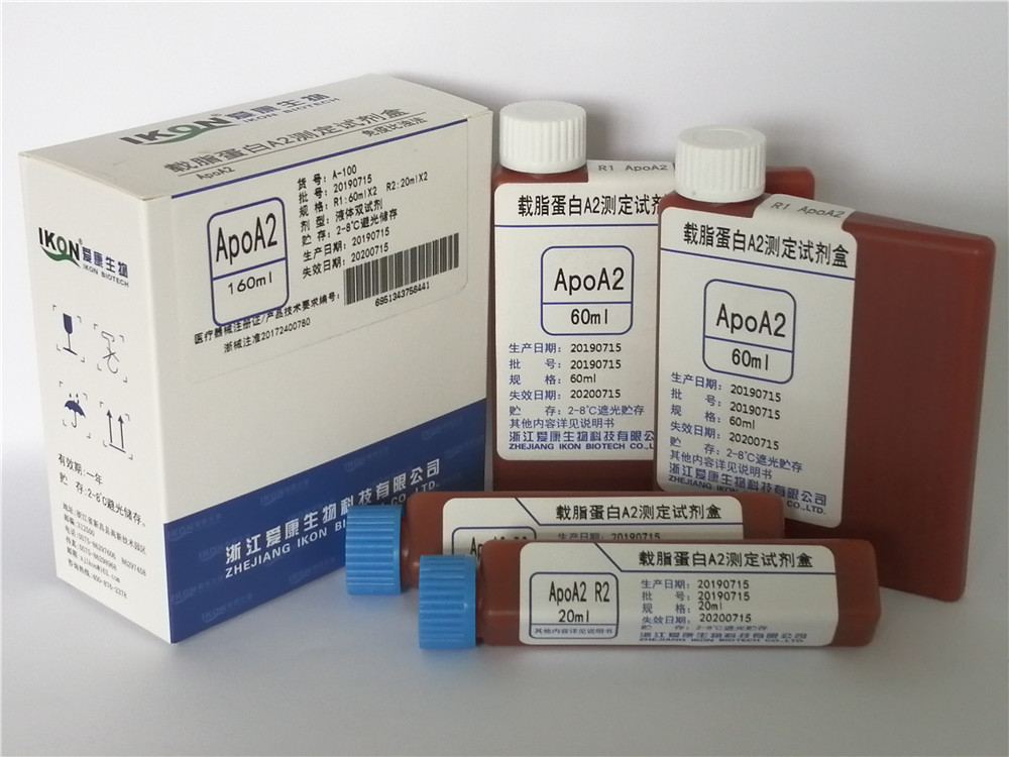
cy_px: 378
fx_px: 1895
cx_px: 504
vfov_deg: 22.6
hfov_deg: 29.8
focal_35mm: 65
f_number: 1.8
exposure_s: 1/50
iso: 50
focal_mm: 3.64
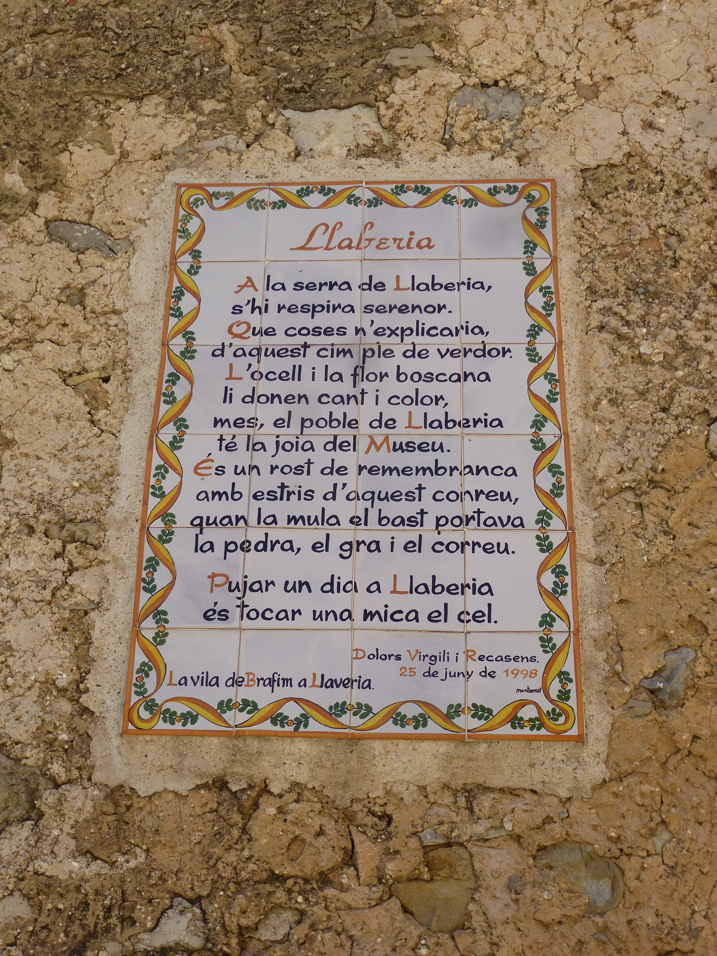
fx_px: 1436
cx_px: 358
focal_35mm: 52
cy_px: 478
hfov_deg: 28.0
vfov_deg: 36.8
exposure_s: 1/320
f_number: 4.3
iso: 100
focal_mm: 9.4
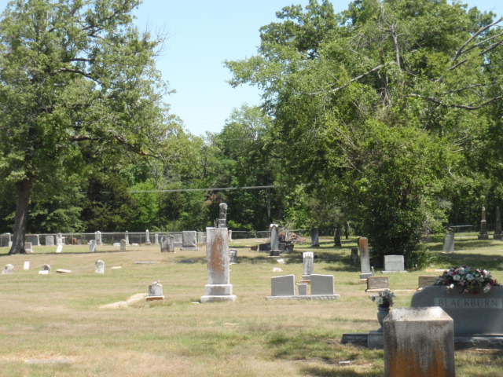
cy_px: 188
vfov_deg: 21.0
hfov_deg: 27.8
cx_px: 252
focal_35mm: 70
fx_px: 1017
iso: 200
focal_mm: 12.5
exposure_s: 1/500
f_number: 4.9
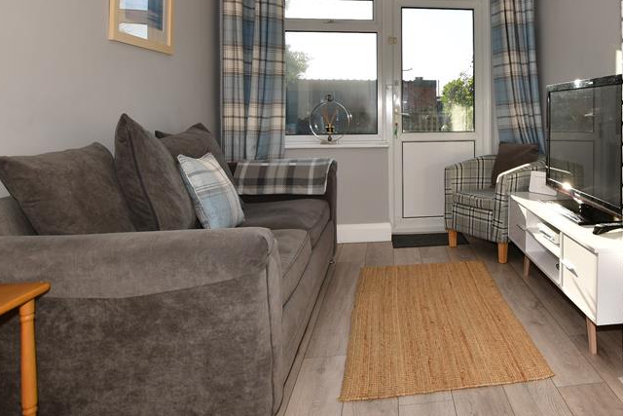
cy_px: 113
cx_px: 476
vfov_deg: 51.3
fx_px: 415
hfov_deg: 68.4
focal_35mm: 24
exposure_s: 1/250
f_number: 6.3
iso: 200
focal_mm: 10
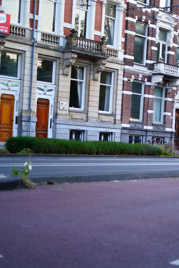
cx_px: 170
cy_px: 135
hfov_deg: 17.6
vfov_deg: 26.6
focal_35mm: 76
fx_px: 567
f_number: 1.8
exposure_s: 1/25
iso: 320
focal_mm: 50
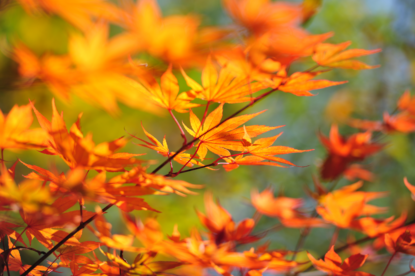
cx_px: 208
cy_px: 138
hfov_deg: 10.3
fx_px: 2305
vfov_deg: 6.9
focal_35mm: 200
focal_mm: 200
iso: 100
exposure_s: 1/640
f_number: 3.5
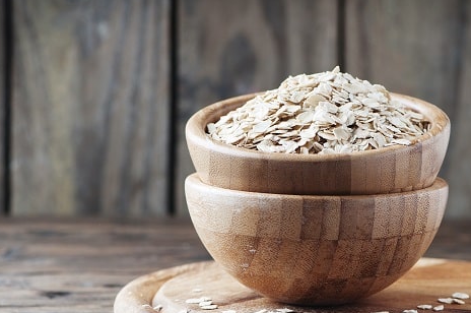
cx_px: 234
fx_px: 2661
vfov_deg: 6.7
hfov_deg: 10.1
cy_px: 192
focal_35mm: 204
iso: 100
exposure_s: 1/160
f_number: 6.3
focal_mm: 105
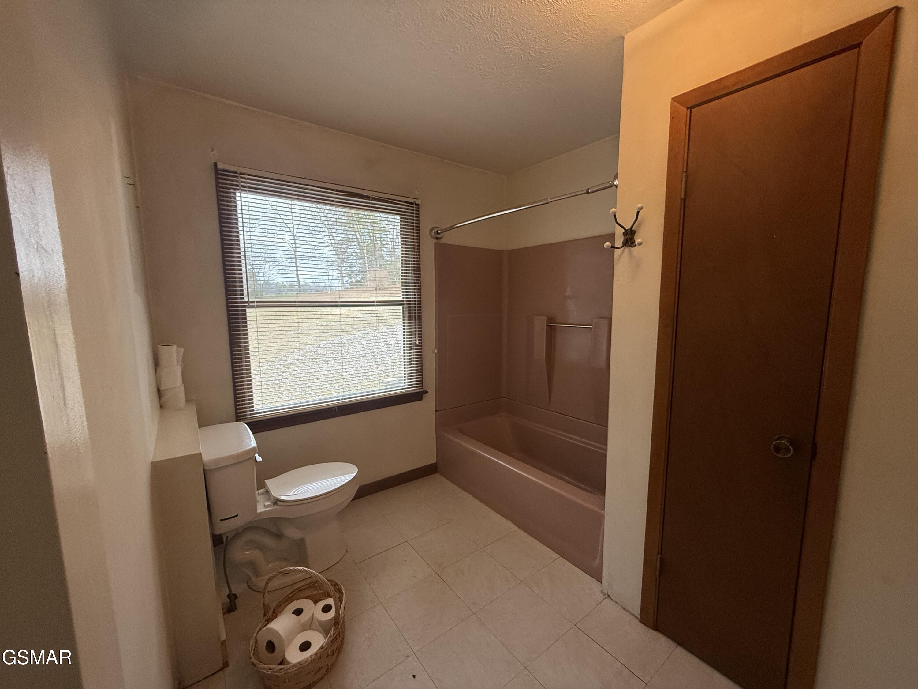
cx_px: 459
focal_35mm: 14
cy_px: 344
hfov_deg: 102.1
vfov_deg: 85.7
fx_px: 371
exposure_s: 1/120
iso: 160
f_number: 2.2
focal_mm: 2.22
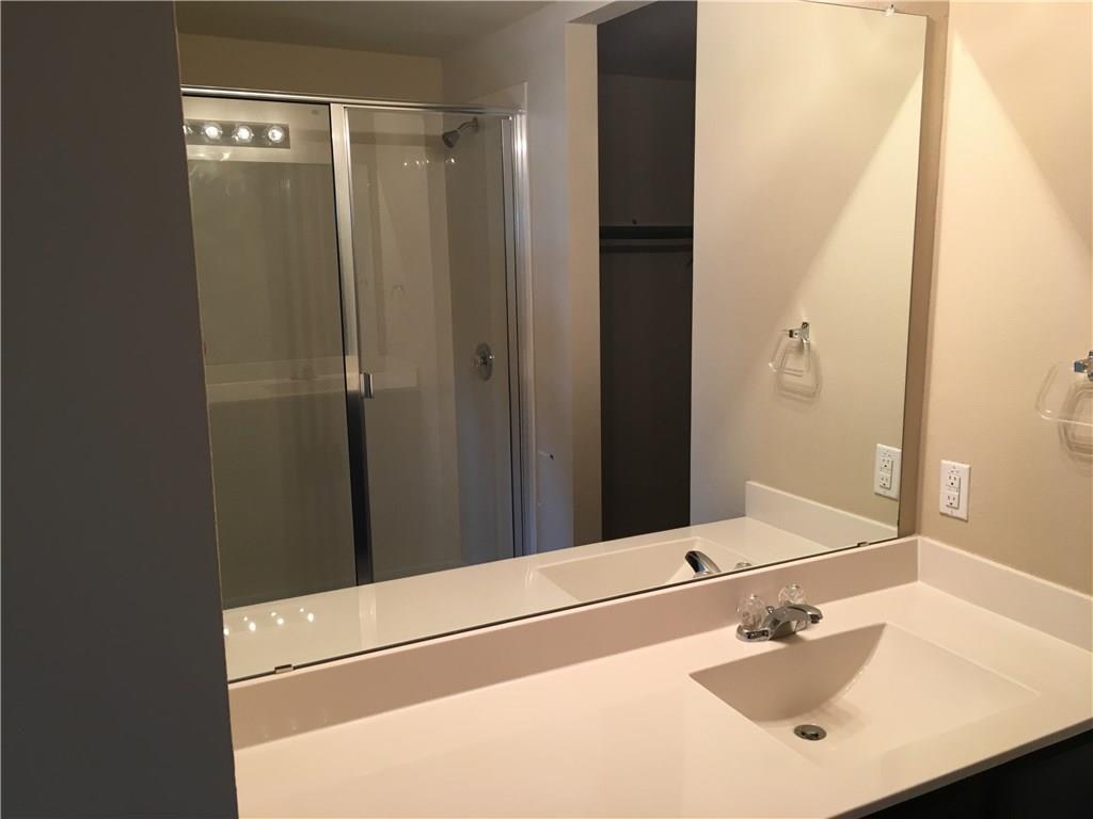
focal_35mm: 29
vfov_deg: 48.2
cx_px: 546
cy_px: 410
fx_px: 916
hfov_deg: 61.7
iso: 50
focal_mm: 4.15
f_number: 2.2
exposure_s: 1/30
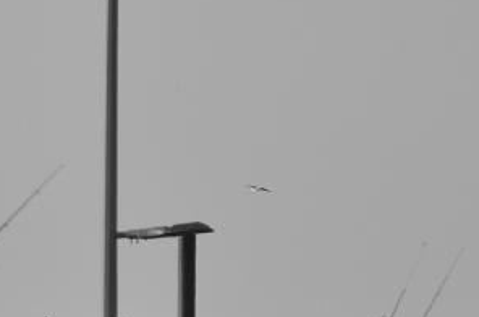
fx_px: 10684
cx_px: -241
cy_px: 241
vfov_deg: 1.7
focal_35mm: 805
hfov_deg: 2.6
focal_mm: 155
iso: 200
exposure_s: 1/320
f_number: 9
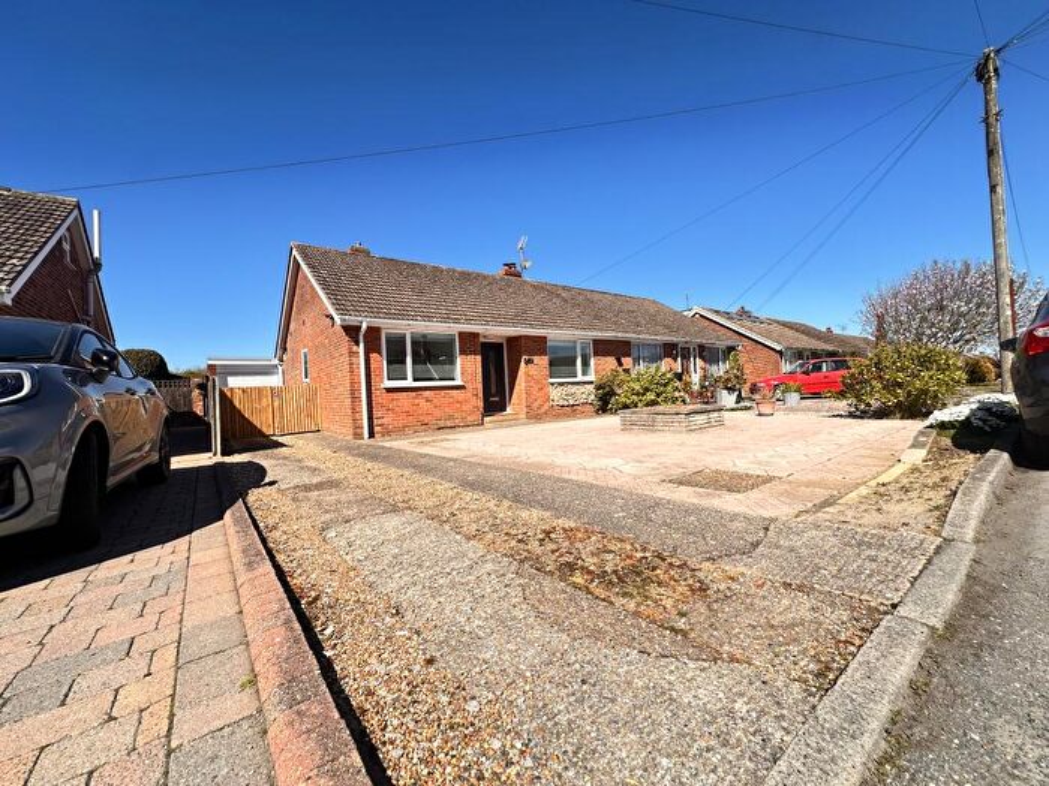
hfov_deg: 102.1
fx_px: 424
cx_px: 524
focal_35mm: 14
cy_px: 393
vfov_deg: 85.7
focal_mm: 2.22
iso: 40
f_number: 2.2
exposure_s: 1/910
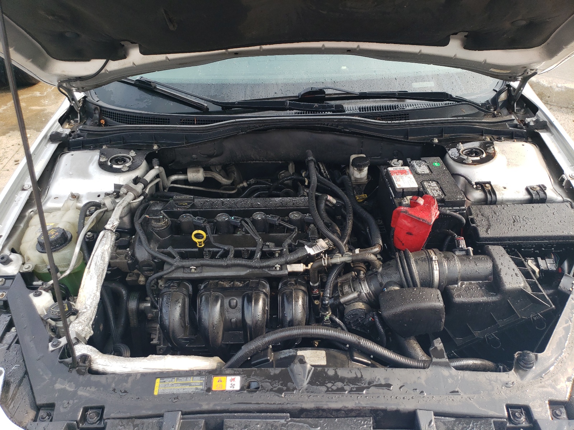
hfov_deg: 67.3
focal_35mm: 26
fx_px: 431
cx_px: 287
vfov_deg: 53.1
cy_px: 215
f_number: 1.5
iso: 50
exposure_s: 1/556
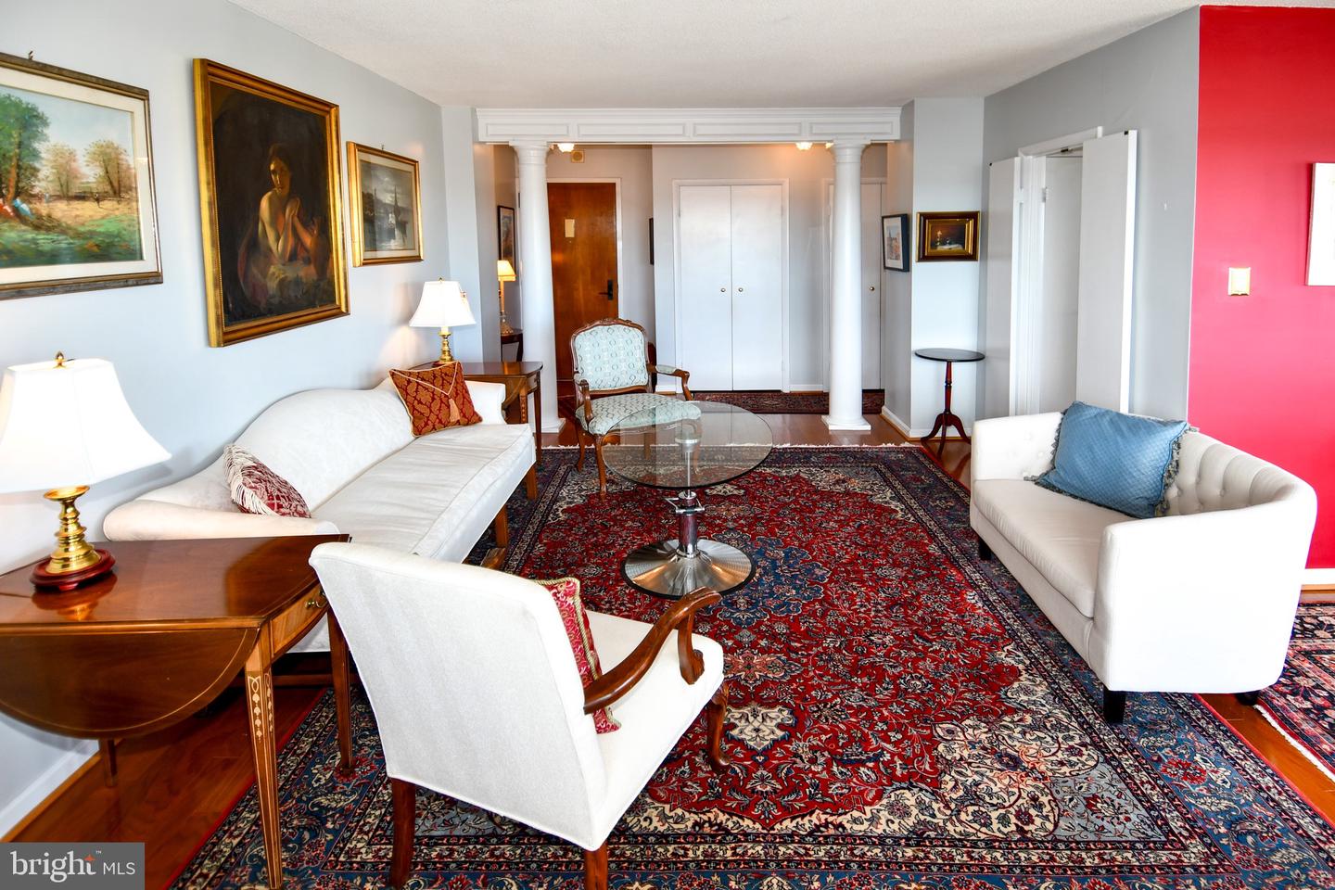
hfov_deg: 90.0
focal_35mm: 18
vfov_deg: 67.4
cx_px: 668
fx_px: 667
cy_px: 445
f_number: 4
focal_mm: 12
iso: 220
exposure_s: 1/60
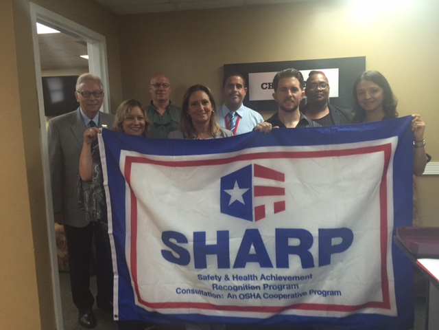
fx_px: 368
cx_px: 220
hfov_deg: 61.7
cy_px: 165
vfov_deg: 48.2
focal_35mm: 29
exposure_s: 1/30
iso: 250
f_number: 2.2
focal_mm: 4.15
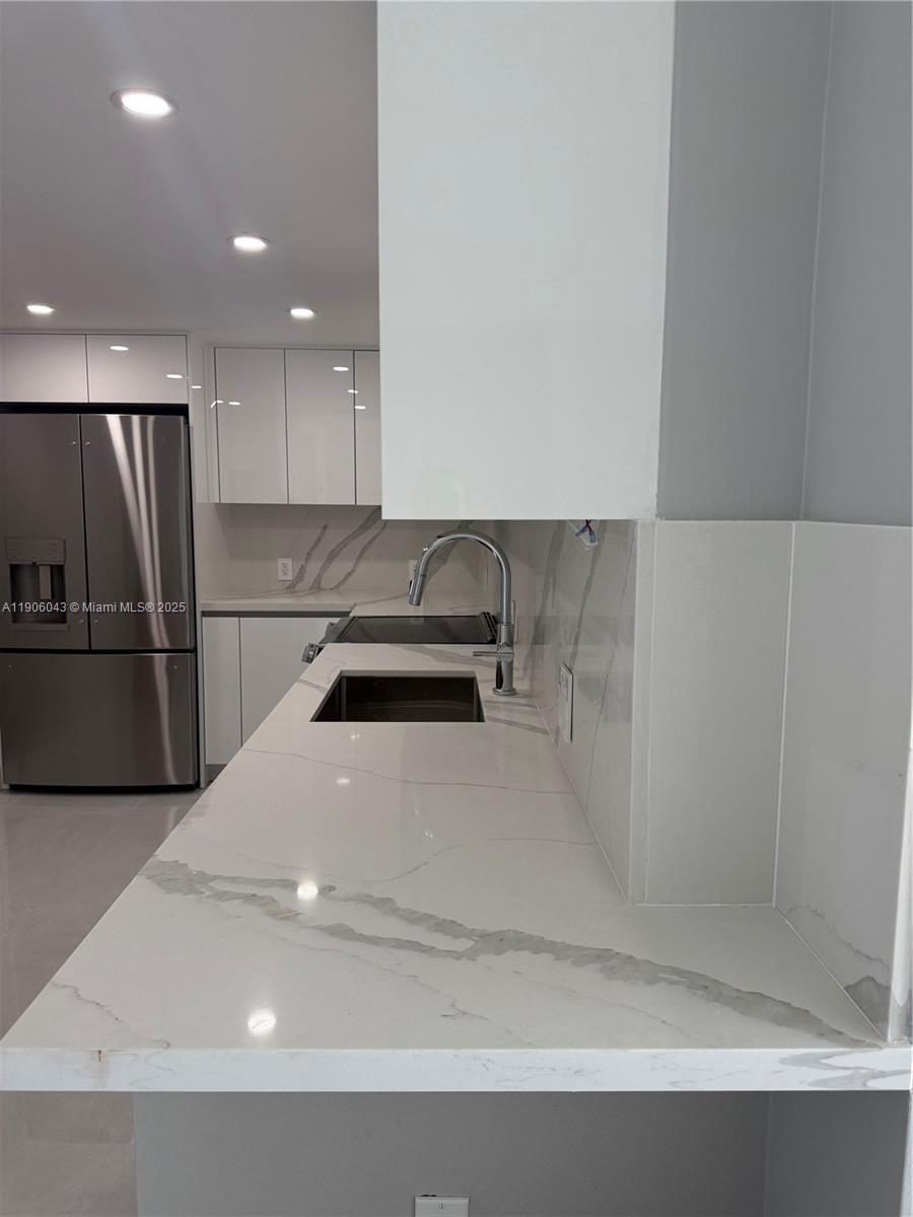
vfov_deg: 71.6
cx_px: 456
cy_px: 608
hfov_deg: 56.8
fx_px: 844
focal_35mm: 24
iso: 160
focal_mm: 6.76
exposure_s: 1/230
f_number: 1.78
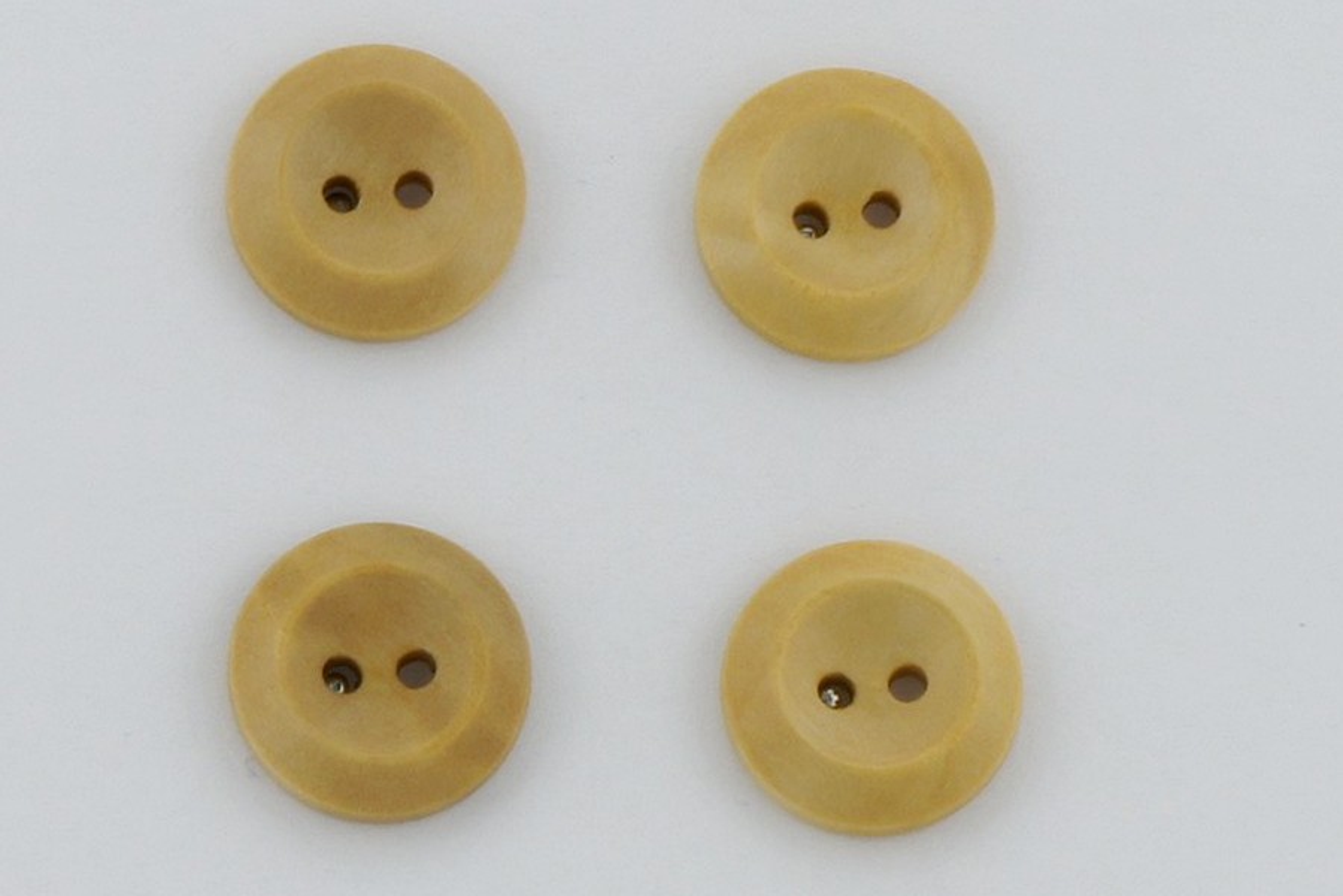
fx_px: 3077
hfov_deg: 24.6
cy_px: 448
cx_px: 672
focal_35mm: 82
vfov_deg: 16.6
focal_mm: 55
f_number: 9
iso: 200
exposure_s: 1/320
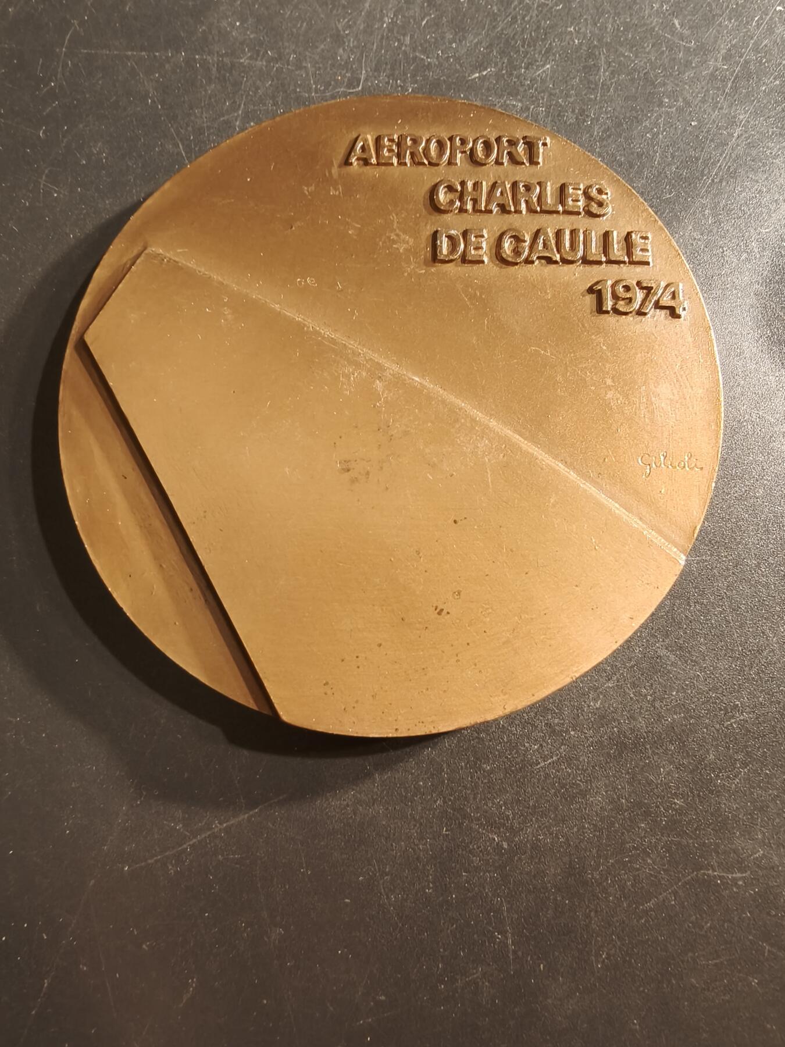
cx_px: 392
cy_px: 524
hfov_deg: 58.9
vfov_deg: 73.9
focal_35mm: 23
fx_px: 695
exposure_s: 1/50
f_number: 2
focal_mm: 2.32
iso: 400
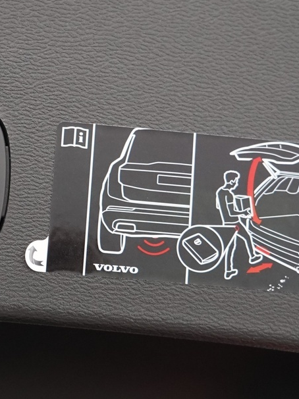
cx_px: -3
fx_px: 830
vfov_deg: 27.0
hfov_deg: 19.8
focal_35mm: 72
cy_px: 193
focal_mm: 28
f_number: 6.3
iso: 4000
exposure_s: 1/60
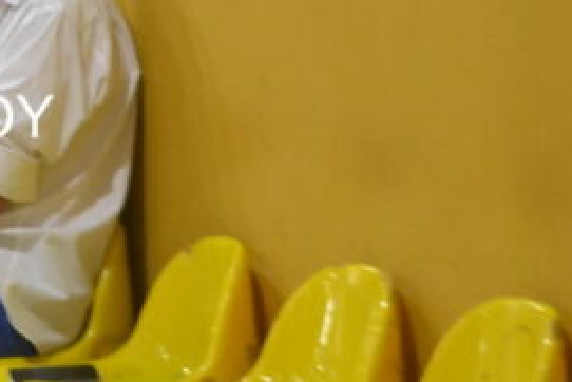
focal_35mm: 340
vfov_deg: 4.0
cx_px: -93
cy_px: 68
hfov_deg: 6.0
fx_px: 5405
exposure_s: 1/250
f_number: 4.2
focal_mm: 80
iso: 3200
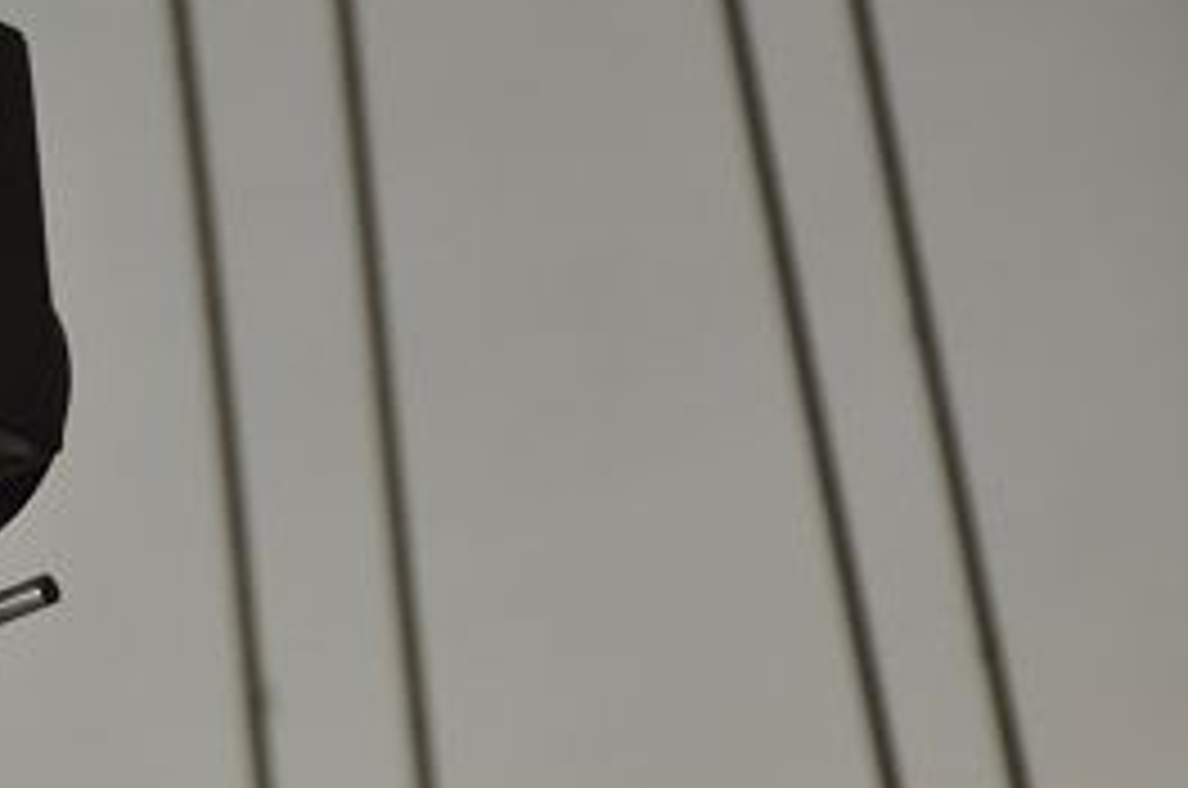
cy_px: 905
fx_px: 14143
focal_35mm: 429
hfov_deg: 4.8
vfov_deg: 3.2
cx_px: -396
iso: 1000
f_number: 5.6
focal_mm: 105
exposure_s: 1/30
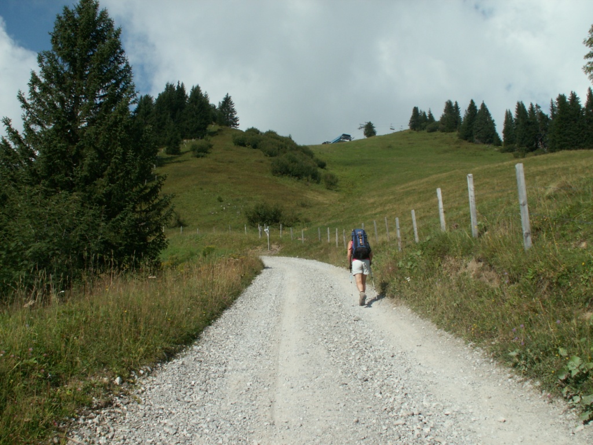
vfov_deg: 40.7
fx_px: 600
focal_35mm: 35
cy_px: 222
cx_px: 296
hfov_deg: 52.6
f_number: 8
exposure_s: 1/200
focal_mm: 5.86
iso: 50
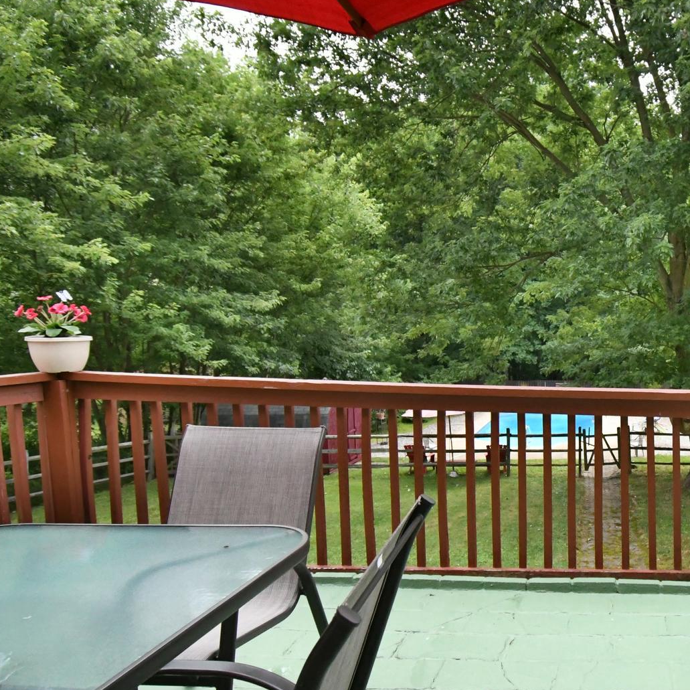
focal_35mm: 27
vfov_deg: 58.9
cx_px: 605
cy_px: 384
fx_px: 609
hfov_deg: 52.8
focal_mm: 11
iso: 6400
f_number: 4.8
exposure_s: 1/8000
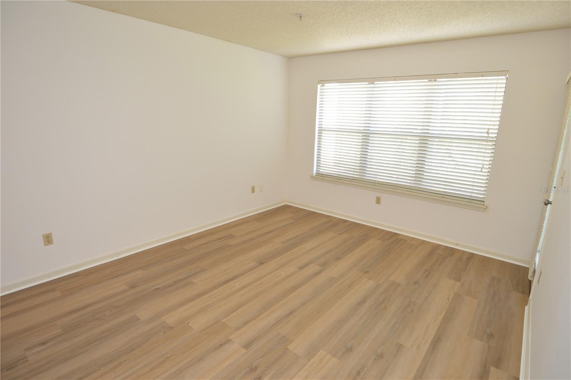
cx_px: 286
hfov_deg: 90.1
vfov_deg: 67.3
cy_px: 190
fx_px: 285
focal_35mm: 18
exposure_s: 1/60
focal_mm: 12
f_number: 4
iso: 400
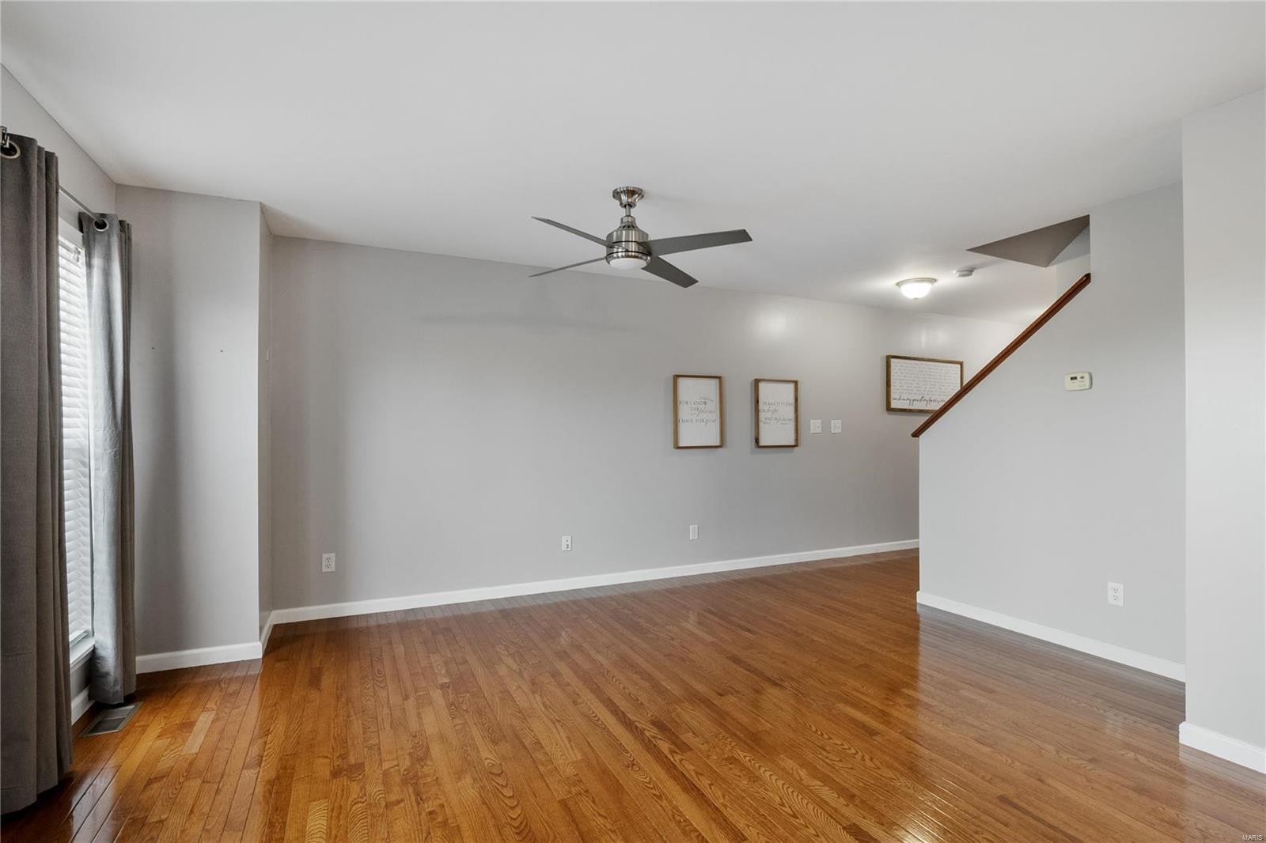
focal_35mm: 16
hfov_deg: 96.7
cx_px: 633
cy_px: 422
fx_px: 563
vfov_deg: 73.7
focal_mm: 8
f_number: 8
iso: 400
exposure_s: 1/6
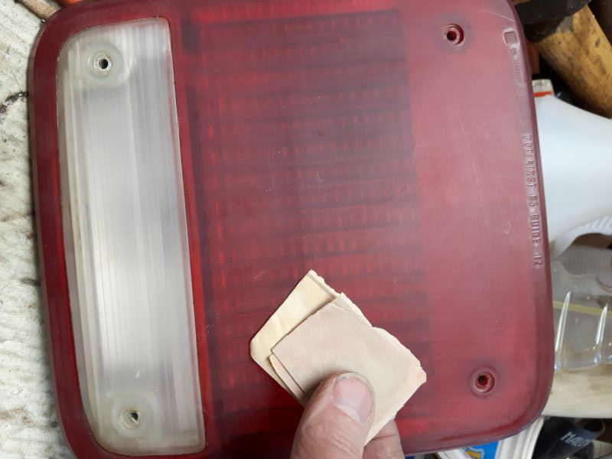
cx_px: 306
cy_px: 230
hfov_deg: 58.4
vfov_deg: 45.4
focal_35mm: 31
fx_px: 548
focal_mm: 3.7
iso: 100
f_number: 1.9
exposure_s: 1/33
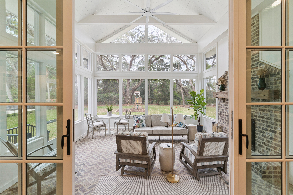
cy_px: 98
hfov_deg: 93.3
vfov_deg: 70.5
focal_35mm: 17
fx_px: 138
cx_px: 146
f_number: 8
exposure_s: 1/20
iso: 250
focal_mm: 17
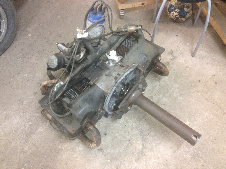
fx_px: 229
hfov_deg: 52.6
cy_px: 84
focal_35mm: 35
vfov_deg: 40.7
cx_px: 113
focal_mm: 4.28
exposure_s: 1/20
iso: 250
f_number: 2.4
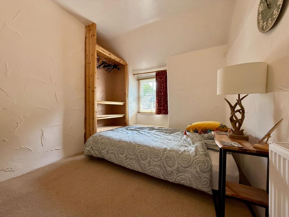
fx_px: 117
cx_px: 144
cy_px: 108
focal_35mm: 14
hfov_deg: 102.1
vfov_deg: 85.7
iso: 250
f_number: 2.2
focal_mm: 2.22
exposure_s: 1/100
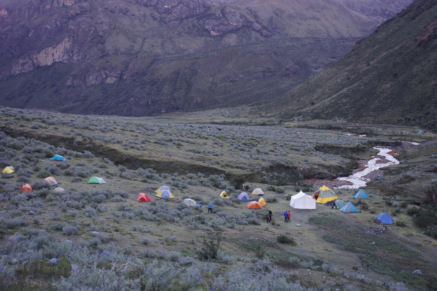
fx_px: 498
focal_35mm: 41
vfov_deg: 32.6
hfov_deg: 47.4
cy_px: 146
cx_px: 218
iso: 200
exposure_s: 1/60
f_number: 4
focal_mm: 27.6
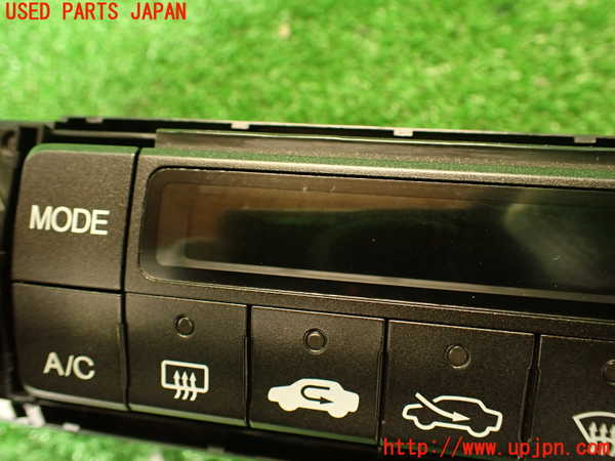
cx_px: 308
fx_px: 533
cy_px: 230
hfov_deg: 60.0
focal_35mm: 30
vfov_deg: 46.8
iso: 500
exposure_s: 1/30
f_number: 2.3
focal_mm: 5.4
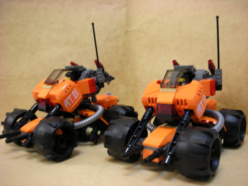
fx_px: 251
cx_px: 124
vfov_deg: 40.7
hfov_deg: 52.6
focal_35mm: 35
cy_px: 93
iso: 158
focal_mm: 5.8
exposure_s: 1/4
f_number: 3
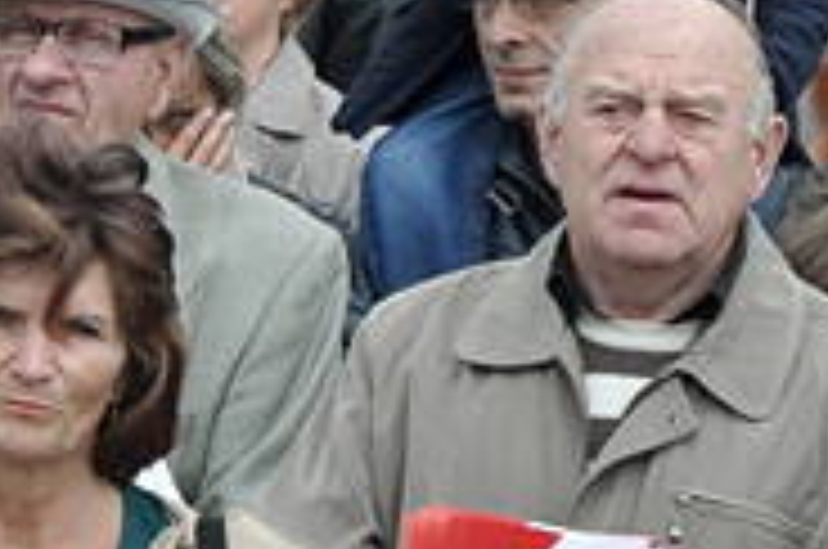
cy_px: 101
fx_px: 16722
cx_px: -976
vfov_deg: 1.9
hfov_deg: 2.8
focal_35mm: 728
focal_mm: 105
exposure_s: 1/2000
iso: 1250
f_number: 9
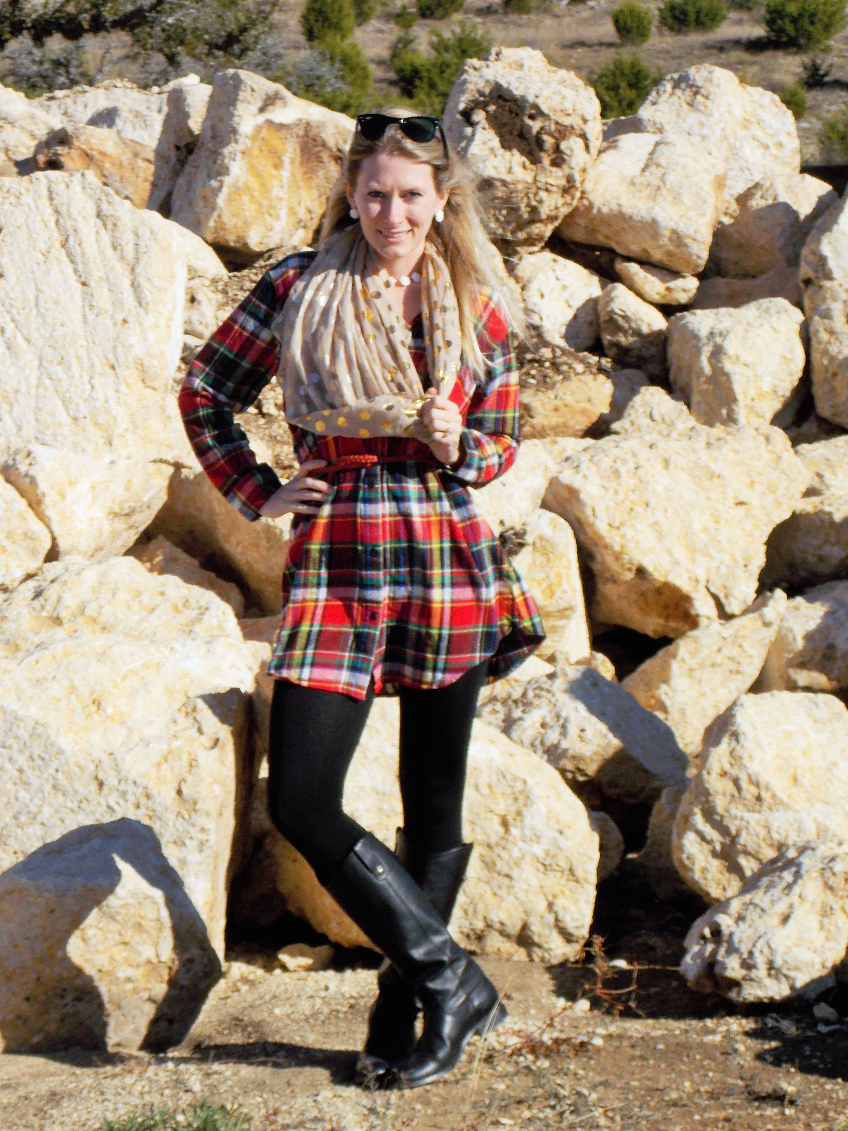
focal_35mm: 118
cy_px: 566
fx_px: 3854
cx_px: 424
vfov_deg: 16.7
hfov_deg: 12.6
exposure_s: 1/1000
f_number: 4.8
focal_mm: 20.9
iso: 80
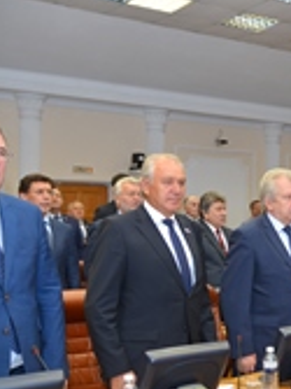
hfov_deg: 22.1
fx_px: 651
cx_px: 400
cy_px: 224
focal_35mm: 58
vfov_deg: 33.2
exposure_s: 1/60
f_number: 4
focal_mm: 24
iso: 360
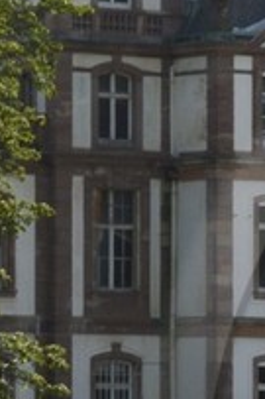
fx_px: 4888
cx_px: 748
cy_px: 501
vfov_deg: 4.7
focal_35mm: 442
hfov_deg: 3.1
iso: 200
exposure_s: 1/250
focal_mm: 56
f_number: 13
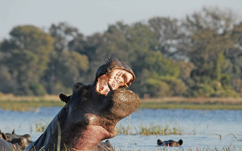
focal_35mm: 556
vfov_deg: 2.4
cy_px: 75
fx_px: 3667
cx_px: 120
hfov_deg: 3.8
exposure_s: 1/350
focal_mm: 360
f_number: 10
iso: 400
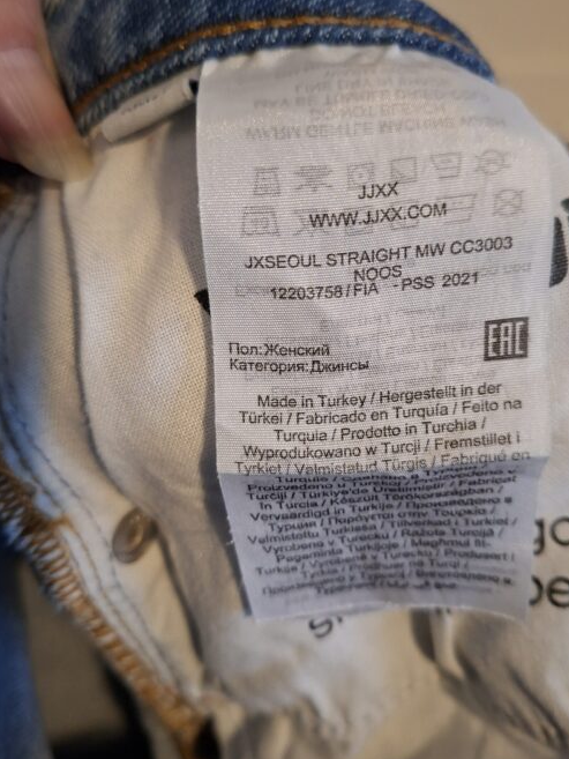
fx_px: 613
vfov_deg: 63.4
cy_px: 365
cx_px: 305
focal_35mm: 28
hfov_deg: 49.7
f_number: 1.8
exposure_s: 1/25
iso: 800
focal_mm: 5.54
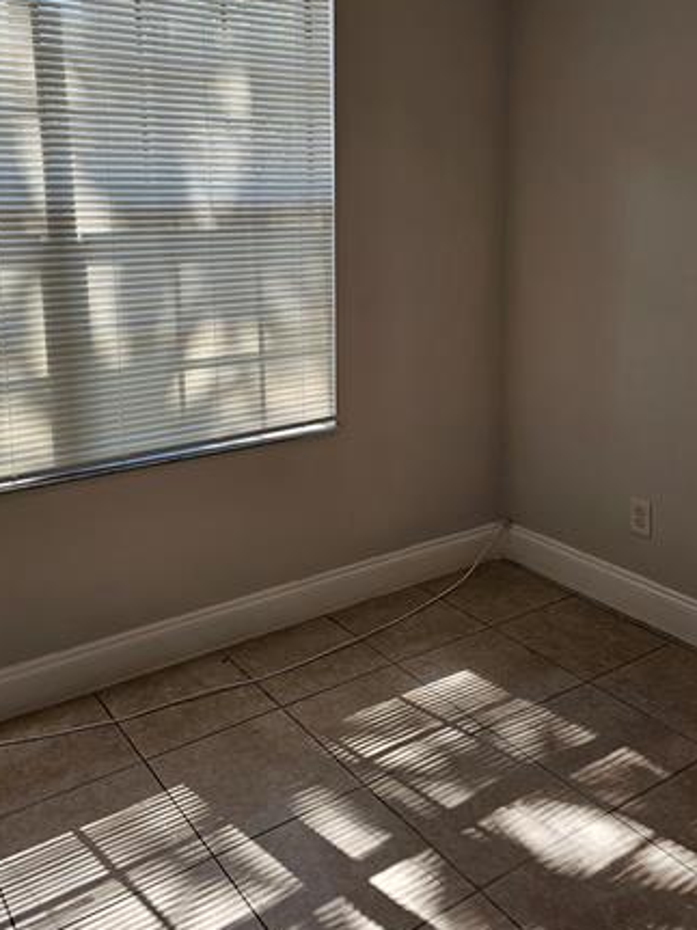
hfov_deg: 44.1
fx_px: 860
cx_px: 339
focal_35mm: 32
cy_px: 347
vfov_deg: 56.1
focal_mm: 6.3
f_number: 1.7
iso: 20
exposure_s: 1/120
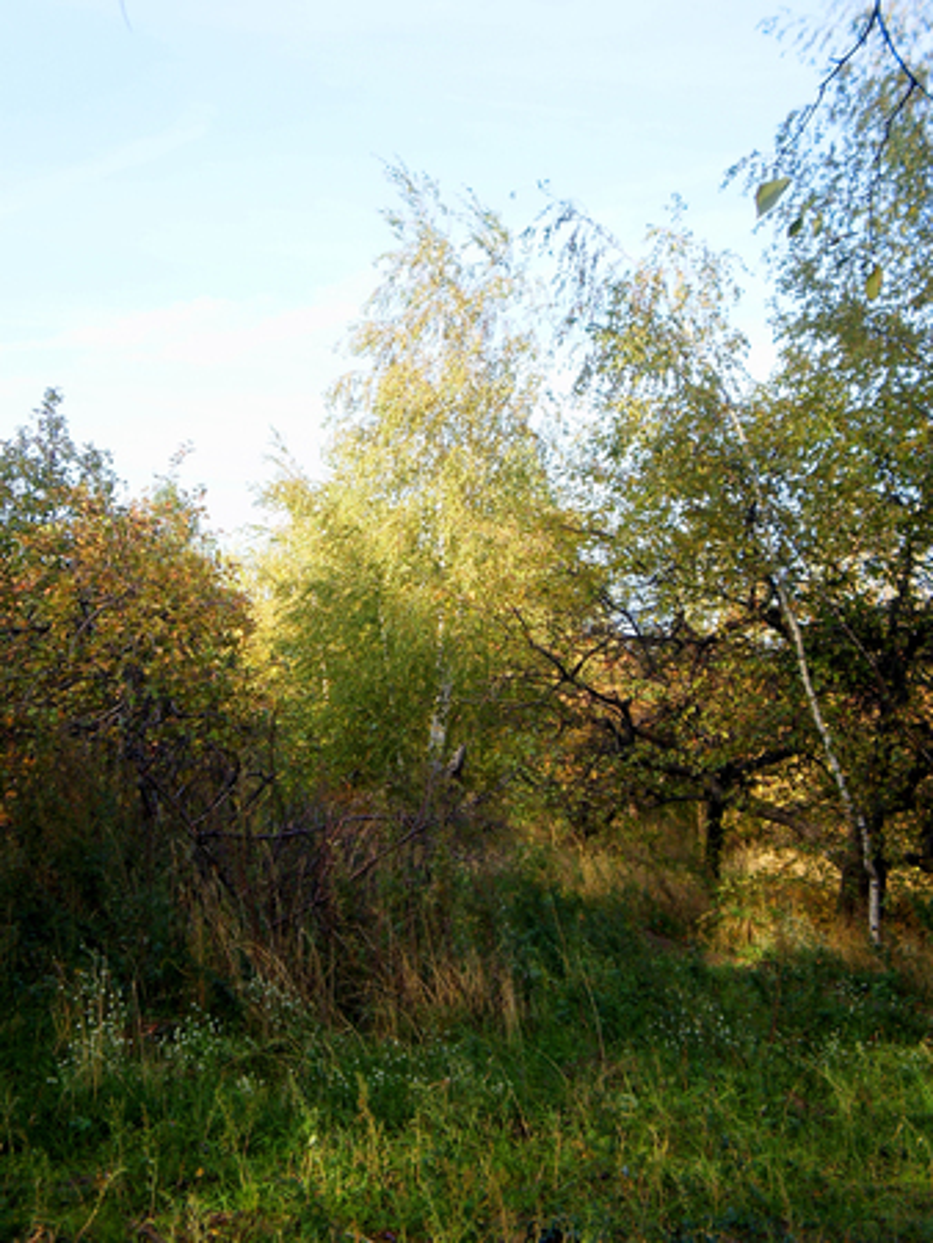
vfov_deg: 30.3
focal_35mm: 64
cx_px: 466
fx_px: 2298
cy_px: 622
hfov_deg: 23.0
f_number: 4.4
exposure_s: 1/160
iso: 64
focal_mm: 11.3
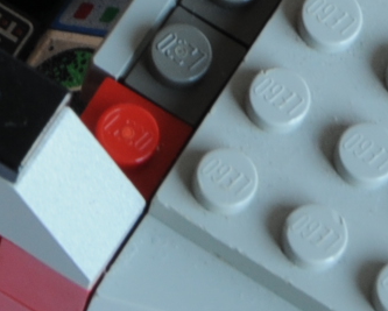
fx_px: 6758
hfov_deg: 3.3
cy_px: -210
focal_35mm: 588
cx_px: 144
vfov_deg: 2.6
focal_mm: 65
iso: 200
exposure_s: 1/2
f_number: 11
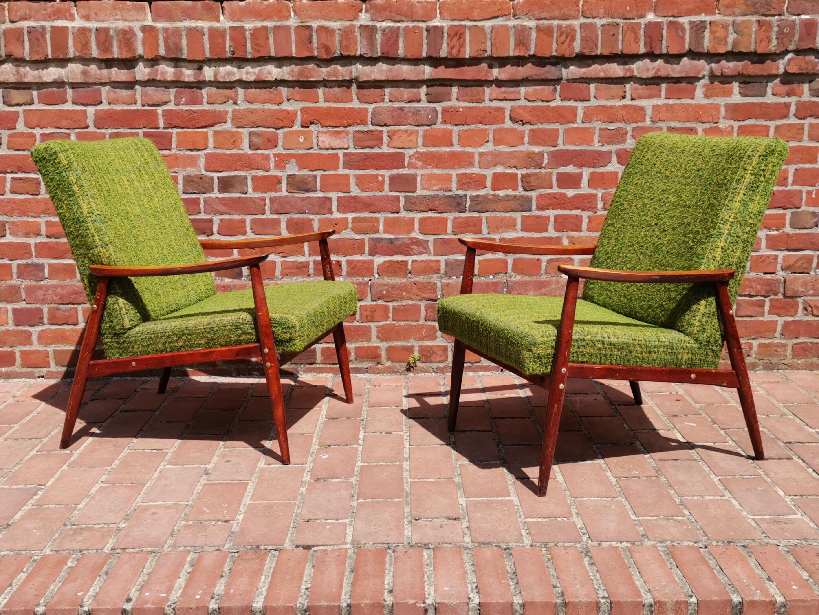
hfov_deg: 43.9
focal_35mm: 43
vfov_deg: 33.6
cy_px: 308
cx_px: 410
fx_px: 1017
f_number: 1.8
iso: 50
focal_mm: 5.58
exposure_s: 1/2331
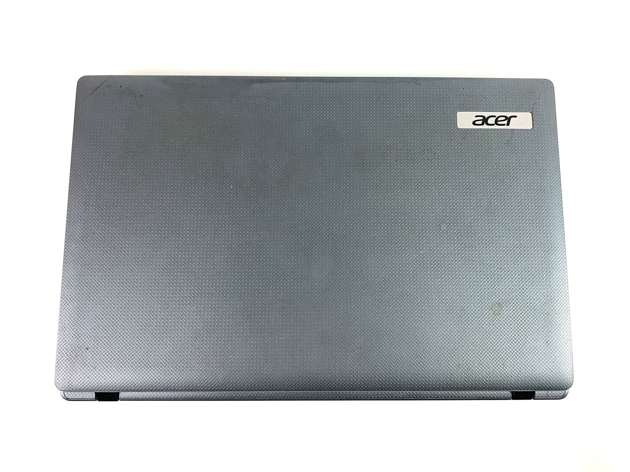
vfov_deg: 53.1
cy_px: 236
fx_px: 473
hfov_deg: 67.3
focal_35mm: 26
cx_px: 315
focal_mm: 4.25
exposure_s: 1/100
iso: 40
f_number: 1.8
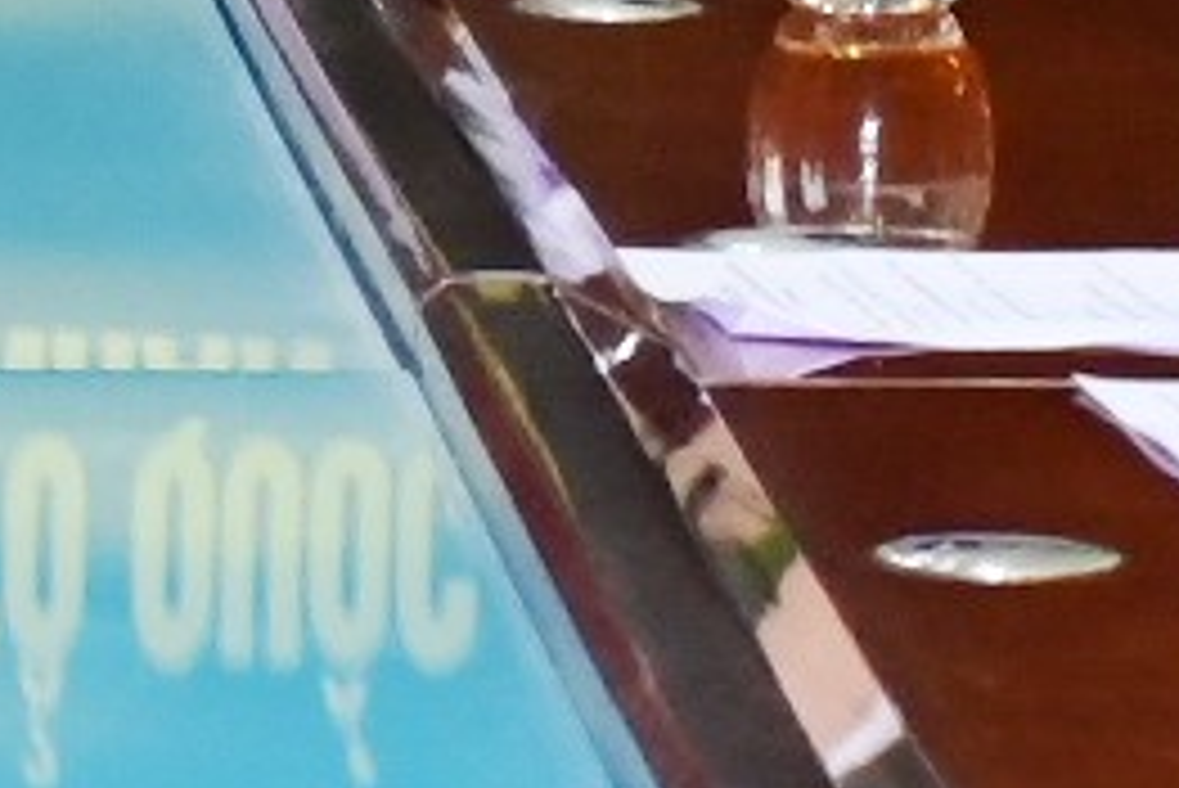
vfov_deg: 2.9
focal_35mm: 473
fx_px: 15499
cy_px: -1081
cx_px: -1098
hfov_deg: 4.3
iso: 2000
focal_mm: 42
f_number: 4.5
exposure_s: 1/200
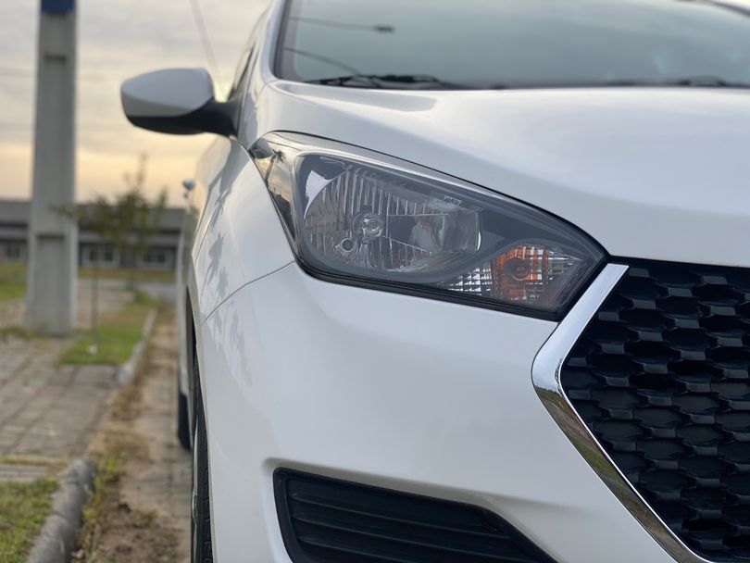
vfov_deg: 28.0
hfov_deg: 36.8
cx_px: 375
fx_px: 1127
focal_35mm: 52
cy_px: 282
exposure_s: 1/452
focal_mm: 6
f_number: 2
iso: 20
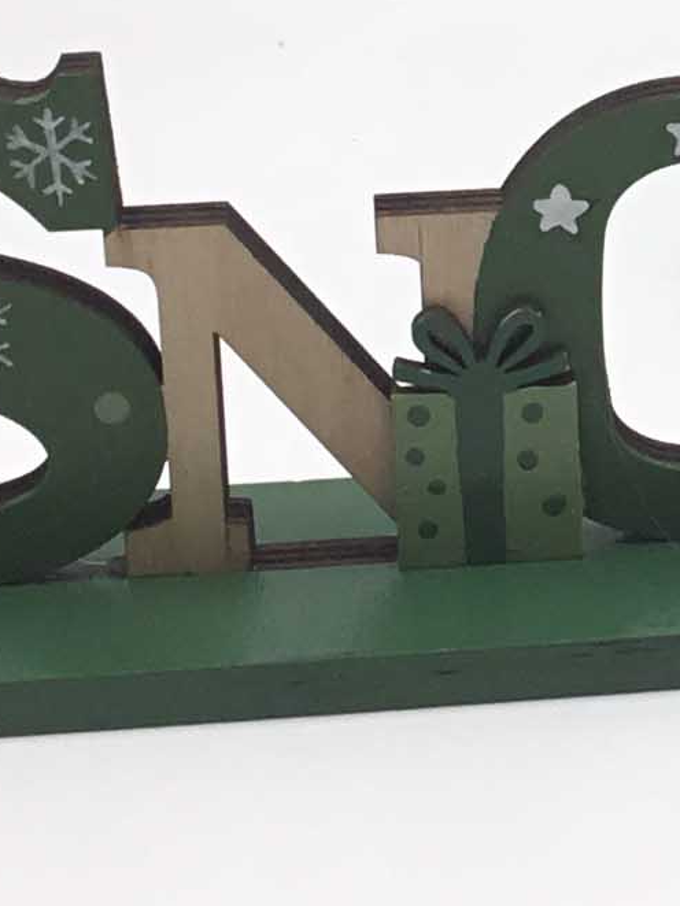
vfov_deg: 12.7
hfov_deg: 9.4
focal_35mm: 153
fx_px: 4006
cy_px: -32
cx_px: 1087
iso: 25
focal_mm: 3.3
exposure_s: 1/191
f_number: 2.4
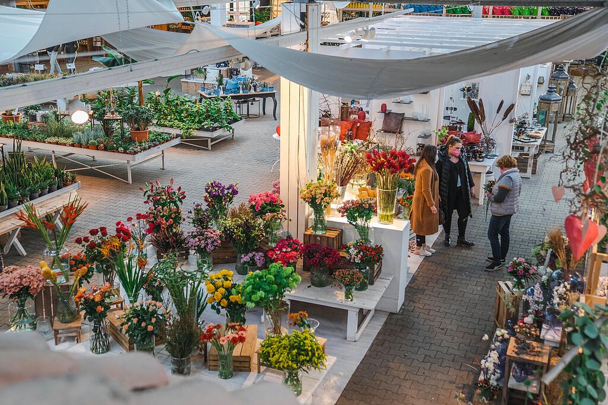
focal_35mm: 43
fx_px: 726
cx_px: 304
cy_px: 202
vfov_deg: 31.2
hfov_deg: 45.4
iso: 800
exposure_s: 1/200
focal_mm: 43
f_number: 3.2
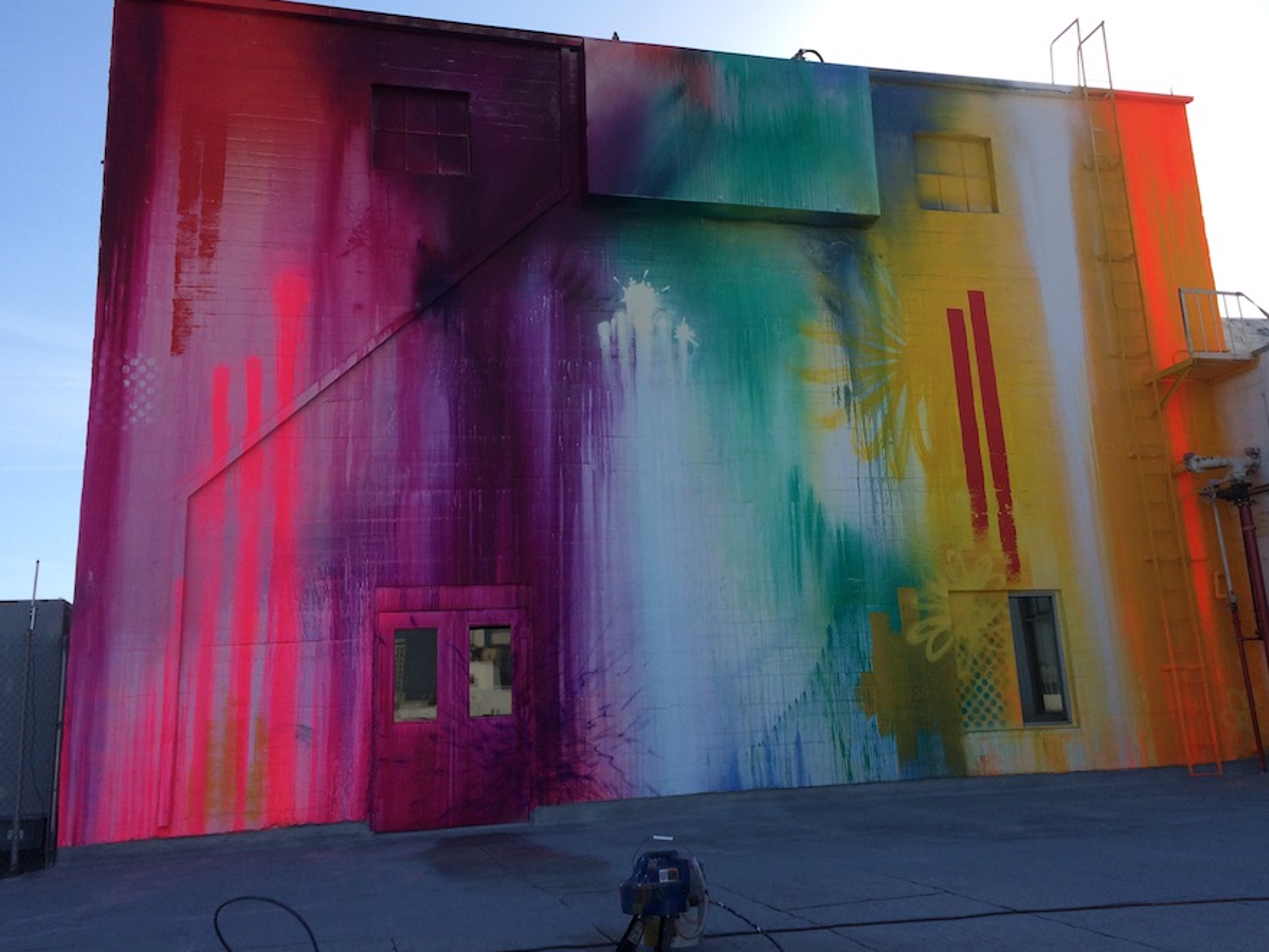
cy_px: 427
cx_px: 659
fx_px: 1247
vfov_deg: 41.8
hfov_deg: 53.9
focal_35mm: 34
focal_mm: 4.12
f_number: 2.2
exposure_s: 1/1642
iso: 40
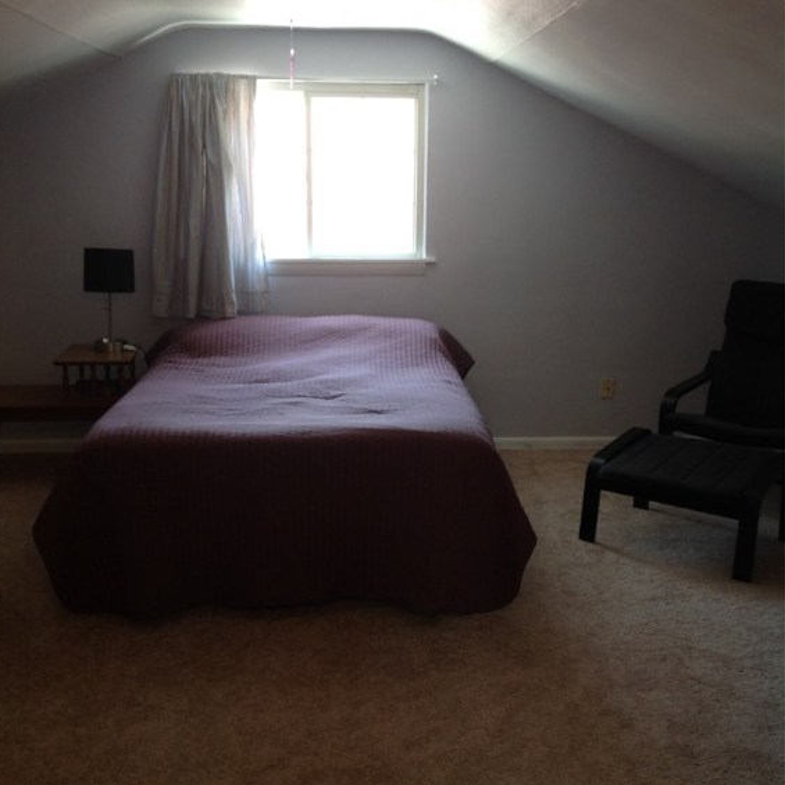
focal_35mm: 42
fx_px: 1078
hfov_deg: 40.0
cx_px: 388
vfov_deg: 40.0
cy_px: 378
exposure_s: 1/17
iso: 50
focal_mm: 4.28
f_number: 2.4
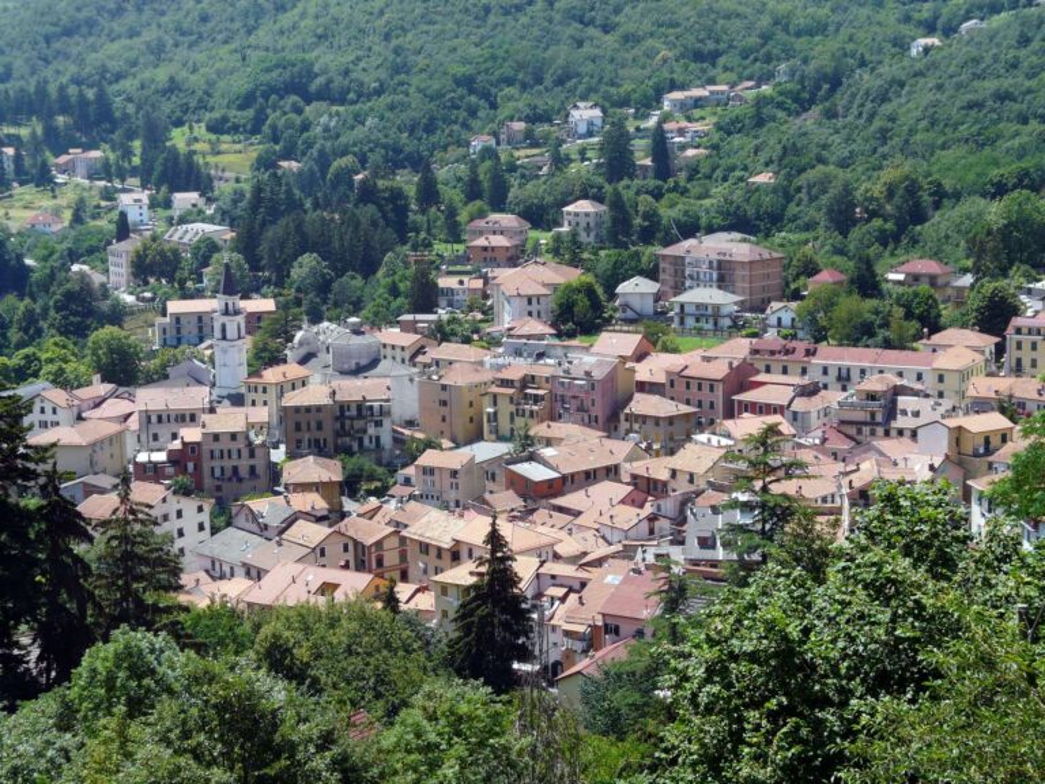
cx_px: 522
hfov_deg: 28.2
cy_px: 392
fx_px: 2083
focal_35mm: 69
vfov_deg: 21.3
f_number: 5.6
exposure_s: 1/250
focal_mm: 11.4
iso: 100
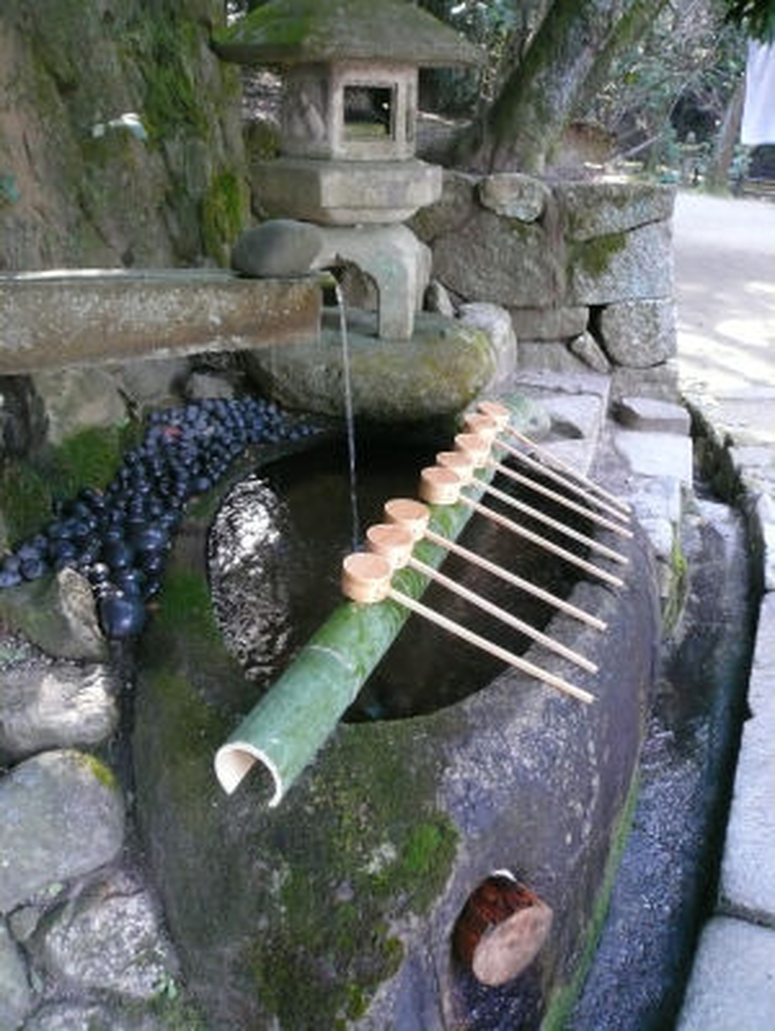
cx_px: 388
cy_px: 516
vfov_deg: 63.4
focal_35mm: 28
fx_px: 835
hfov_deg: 49.8
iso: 320
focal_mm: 4.6
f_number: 2.8
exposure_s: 1/30
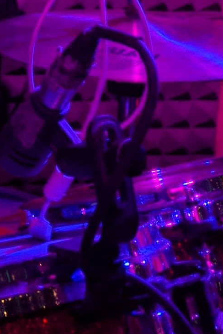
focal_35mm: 149
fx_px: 1384
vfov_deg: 13.3
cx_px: -272
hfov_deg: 8.6
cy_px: -88
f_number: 2
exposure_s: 1/67.1
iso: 423
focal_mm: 4.67
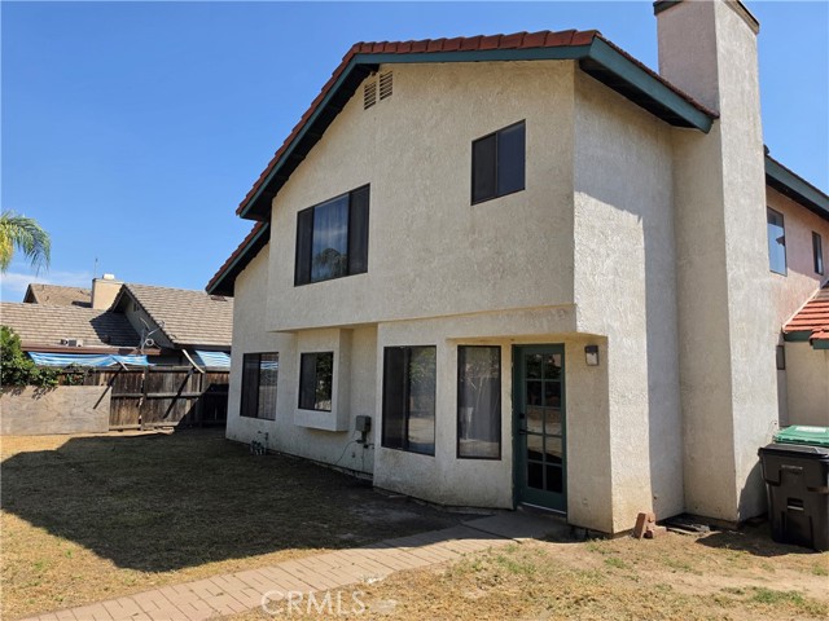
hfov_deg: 73.9
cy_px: 310
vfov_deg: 58.9
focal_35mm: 23
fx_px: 551
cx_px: 414
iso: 64
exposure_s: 1/5294
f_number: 1.4
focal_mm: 6.5
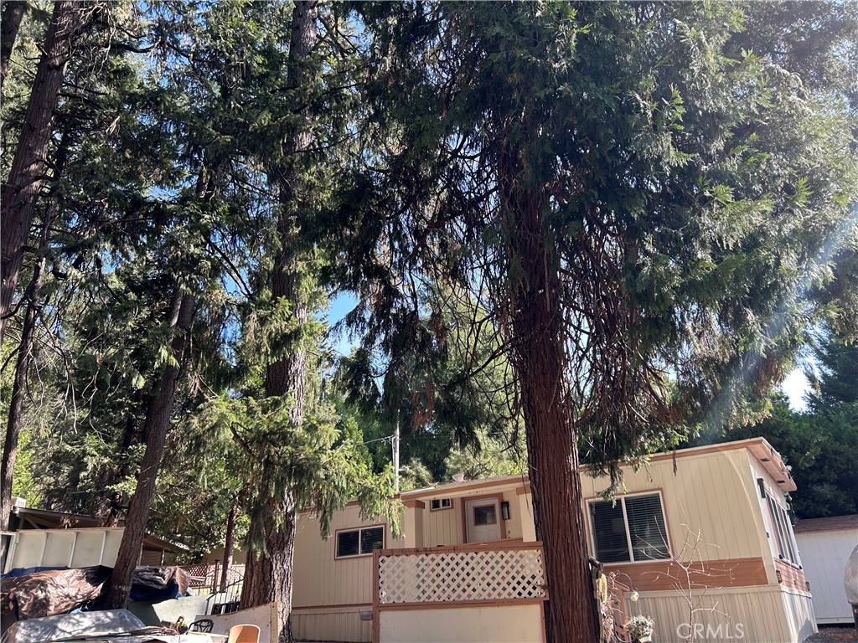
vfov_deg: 53.1
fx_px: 644
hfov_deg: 67.3
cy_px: 322
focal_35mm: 26
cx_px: 429
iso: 50
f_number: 1.5
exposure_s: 1/434
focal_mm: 5.7
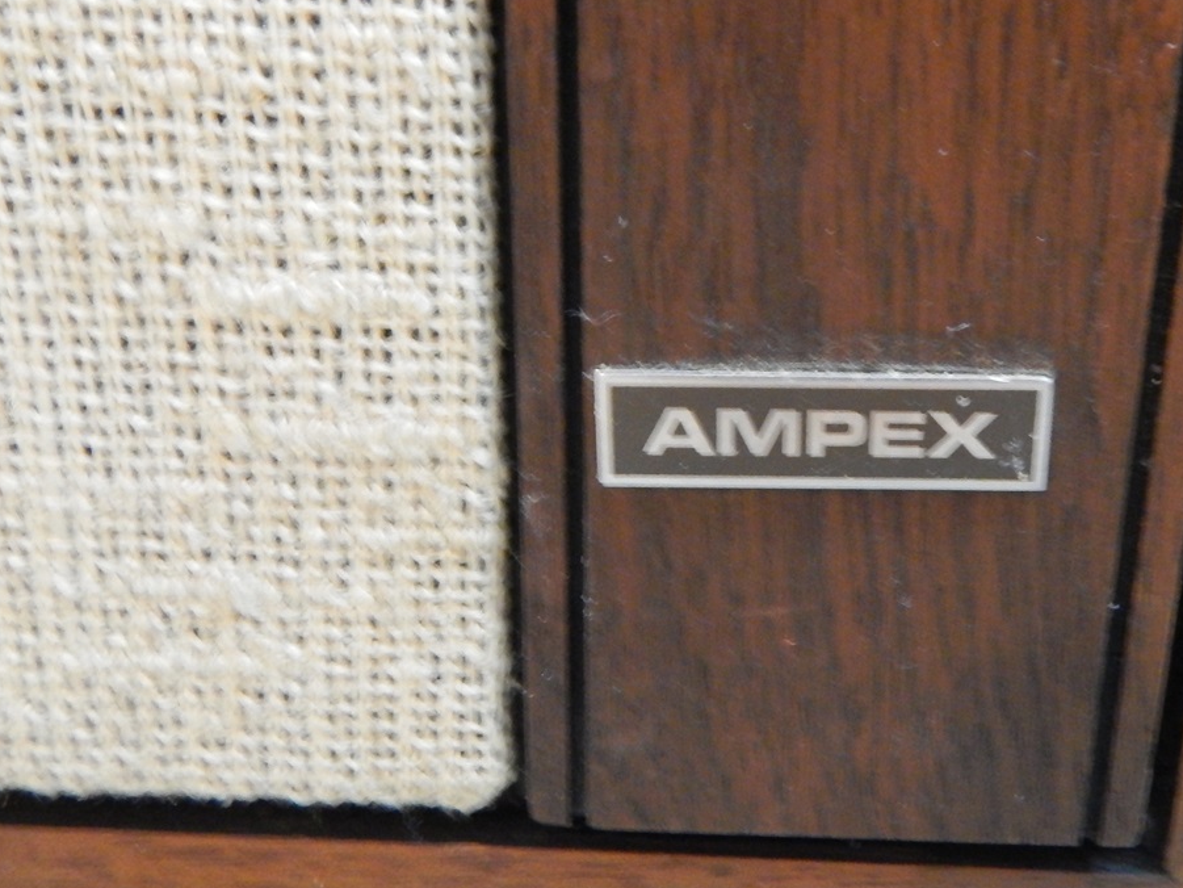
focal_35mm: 37
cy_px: 377
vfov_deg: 38.6
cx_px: 806
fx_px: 1265
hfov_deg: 49.1
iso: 720
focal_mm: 4.5
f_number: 3.1
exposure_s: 1/8
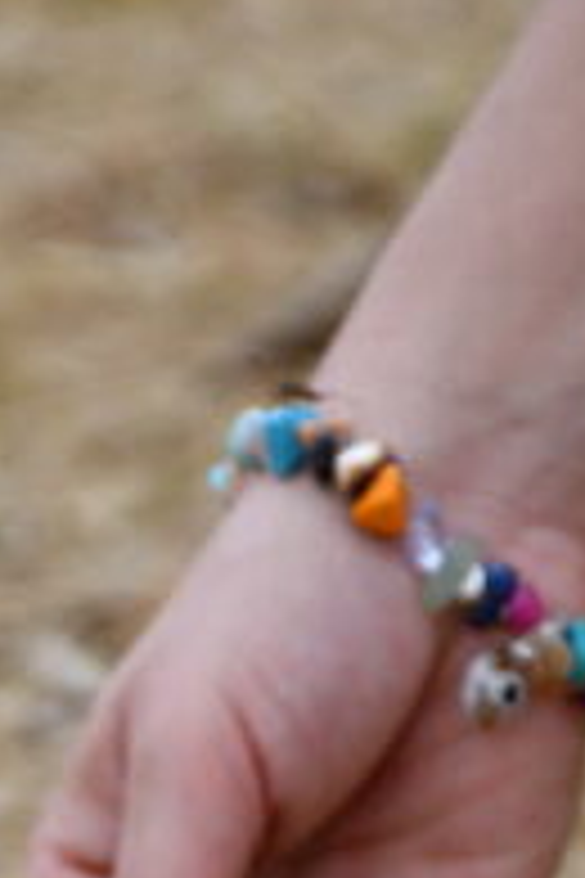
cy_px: 1186
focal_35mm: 693
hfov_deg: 2.0
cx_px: -50
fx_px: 16891
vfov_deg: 3.0
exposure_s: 1/500
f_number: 5.6
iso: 200
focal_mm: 140
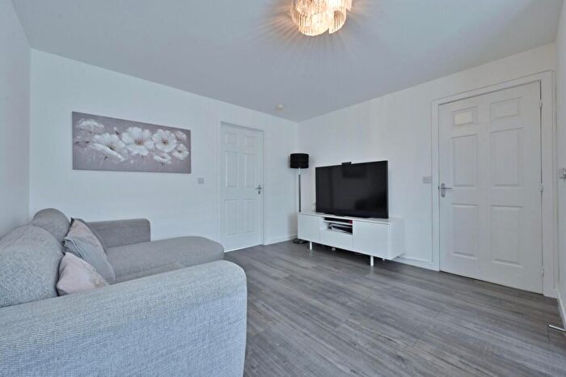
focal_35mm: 14
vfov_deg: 81.2
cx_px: 283
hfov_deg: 104.3
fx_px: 220
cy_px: 188
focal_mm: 14
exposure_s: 1/40
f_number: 13
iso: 2500
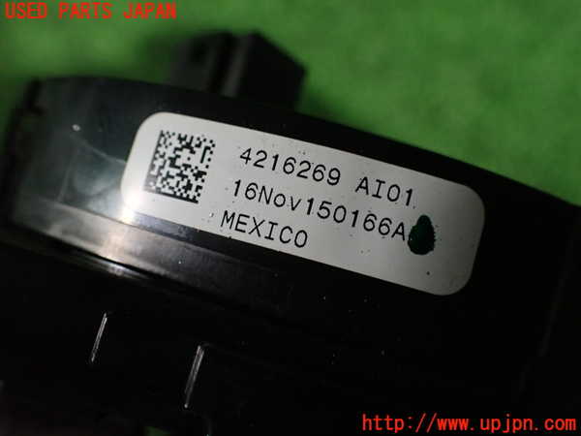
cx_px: 290
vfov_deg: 46.8
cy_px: 218
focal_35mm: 30
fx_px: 504
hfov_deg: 60.0
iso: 800
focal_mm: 5.4
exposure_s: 1/50
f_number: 2.3
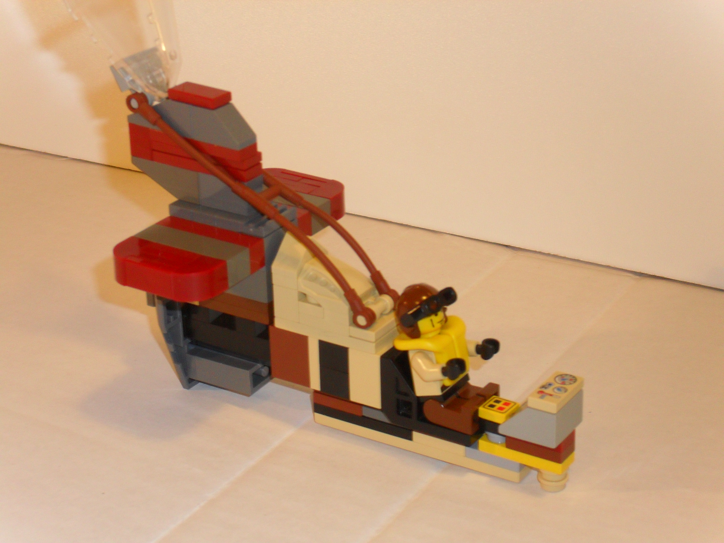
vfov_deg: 19.1
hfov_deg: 25.3
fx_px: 1610
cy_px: 272
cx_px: 362
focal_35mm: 77
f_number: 5
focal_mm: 13.6
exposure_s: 1/60
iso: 200
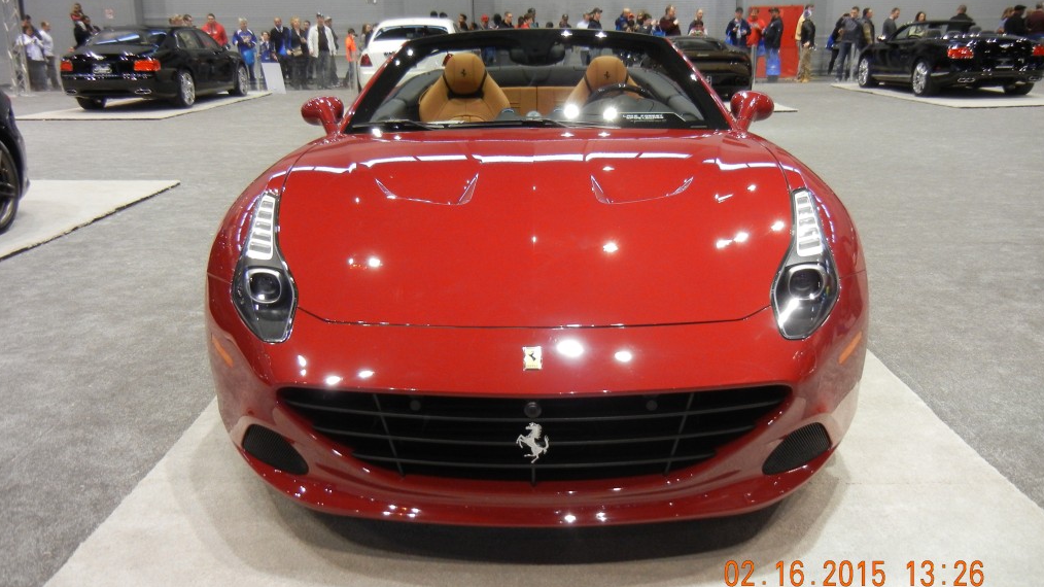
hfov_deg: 59.5
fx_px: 913
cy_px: 261
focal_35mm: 33
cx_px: 521
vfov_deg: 35.6
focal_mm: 5.4
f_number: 3.5
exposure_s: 1/51.4
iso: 400
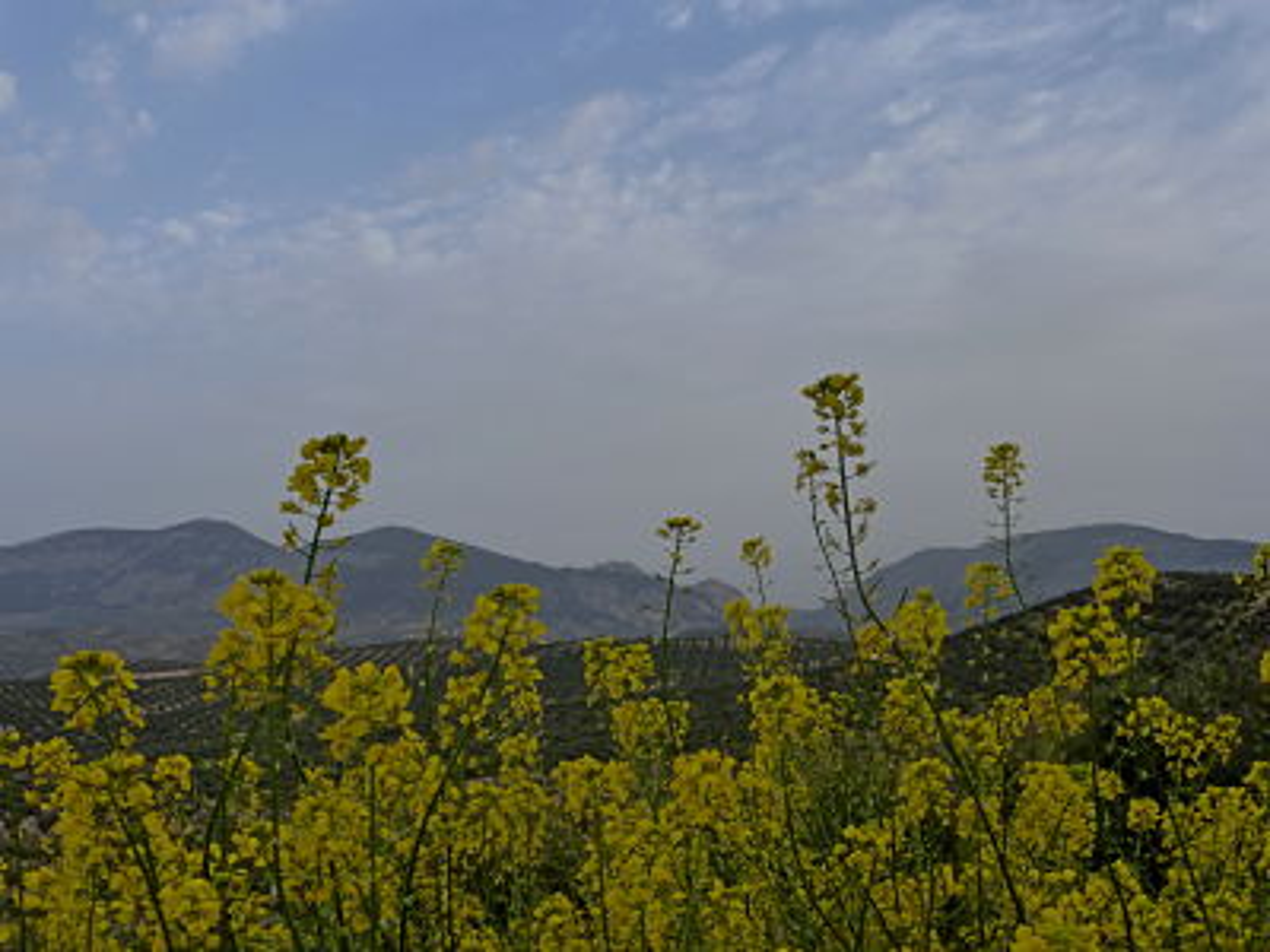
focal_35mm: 39
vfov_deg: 36.8
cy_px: 476
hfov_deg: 47.9
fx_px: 1431
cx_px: 635
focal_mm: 6.9
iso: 160
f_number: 3.9
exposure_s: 1/500
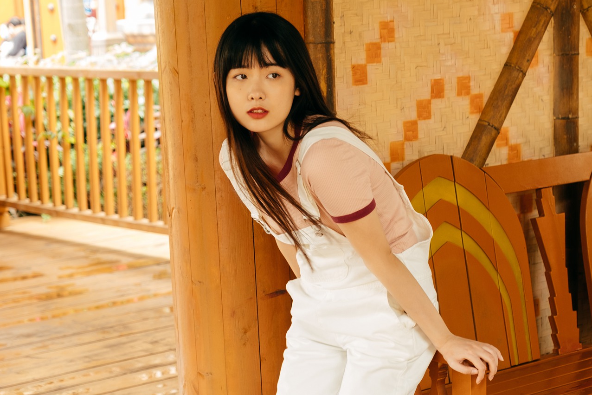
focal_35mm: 54
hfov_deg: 36.9
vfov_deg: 25.1
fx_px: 888
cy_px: 198
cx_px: 294
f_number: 2.8
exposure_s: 1/40
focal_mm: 35.3
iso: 100
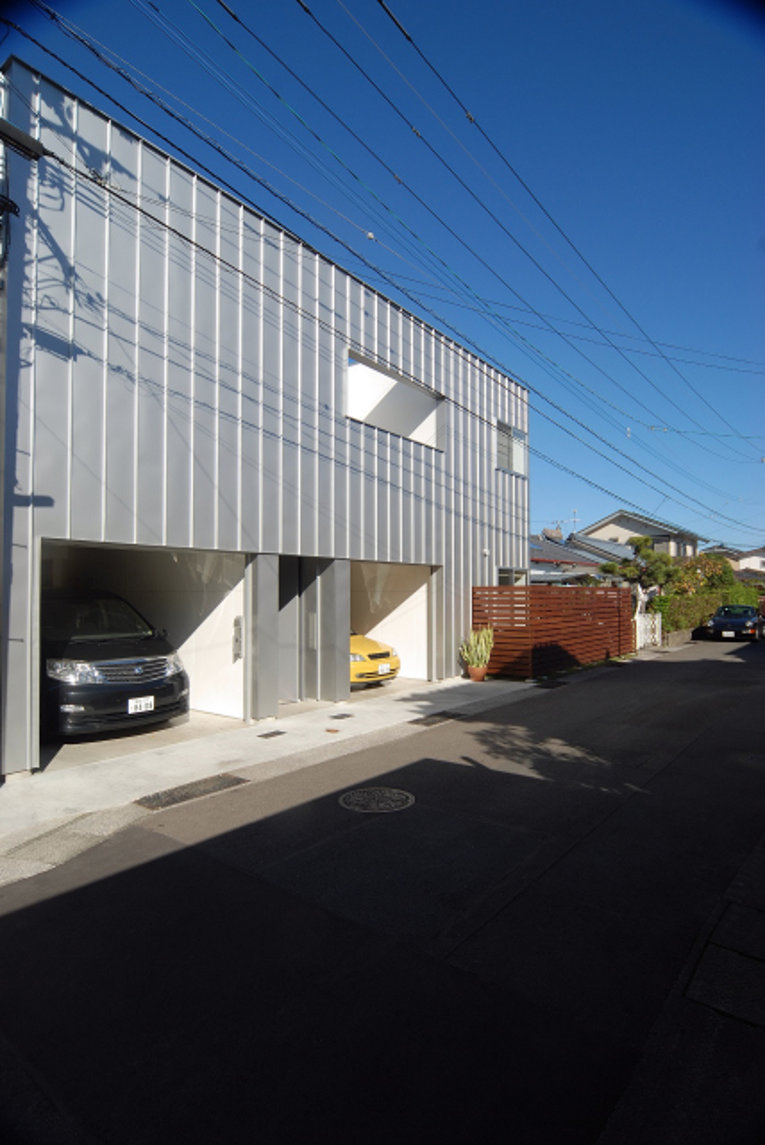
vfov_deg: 89.9
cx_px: 382
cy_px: 572
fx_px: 572
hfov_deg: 67.5
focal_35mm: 18
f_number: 8
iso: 100
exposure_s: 1/250
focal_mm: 12
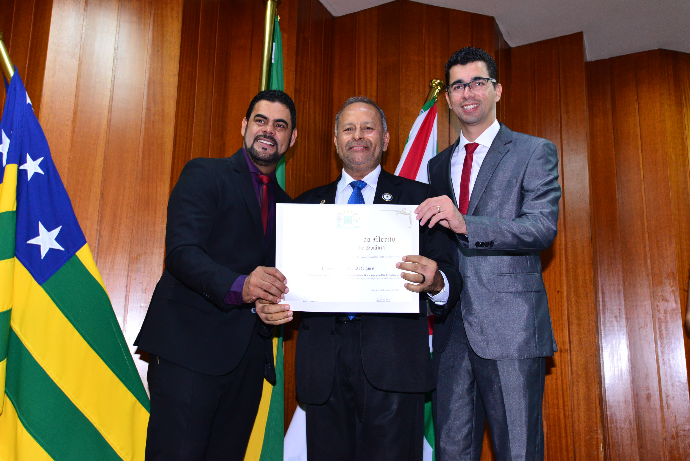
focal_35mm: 35
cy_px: 230
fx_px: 671
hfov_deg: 54.4
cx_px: 345
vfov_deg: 37.9
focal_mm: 35
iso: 2500
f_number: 5.6
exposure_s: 1/125
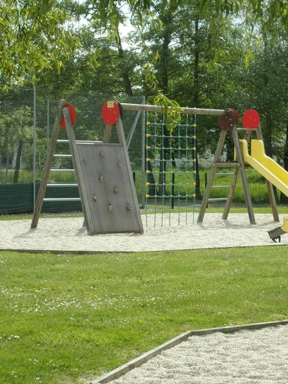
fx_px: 1131
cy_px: 191
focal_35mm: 102
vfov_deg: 19.3
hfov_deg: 14.5
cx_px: 211
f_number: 4.7
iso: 80
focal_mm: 13.6
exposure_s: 1/420
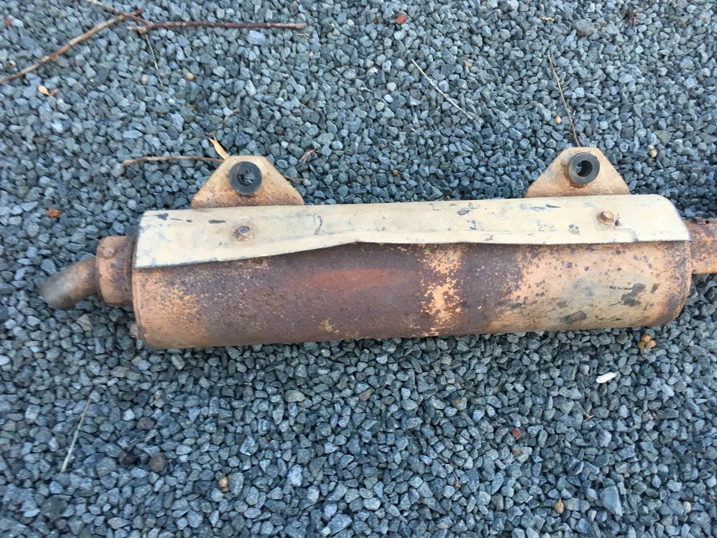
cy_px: 269
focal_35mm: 29
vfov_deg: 48.2
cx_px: 358
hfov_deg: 61.7
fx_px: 601
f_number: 2.2
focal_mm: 4.15
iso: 100
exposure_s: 1/33
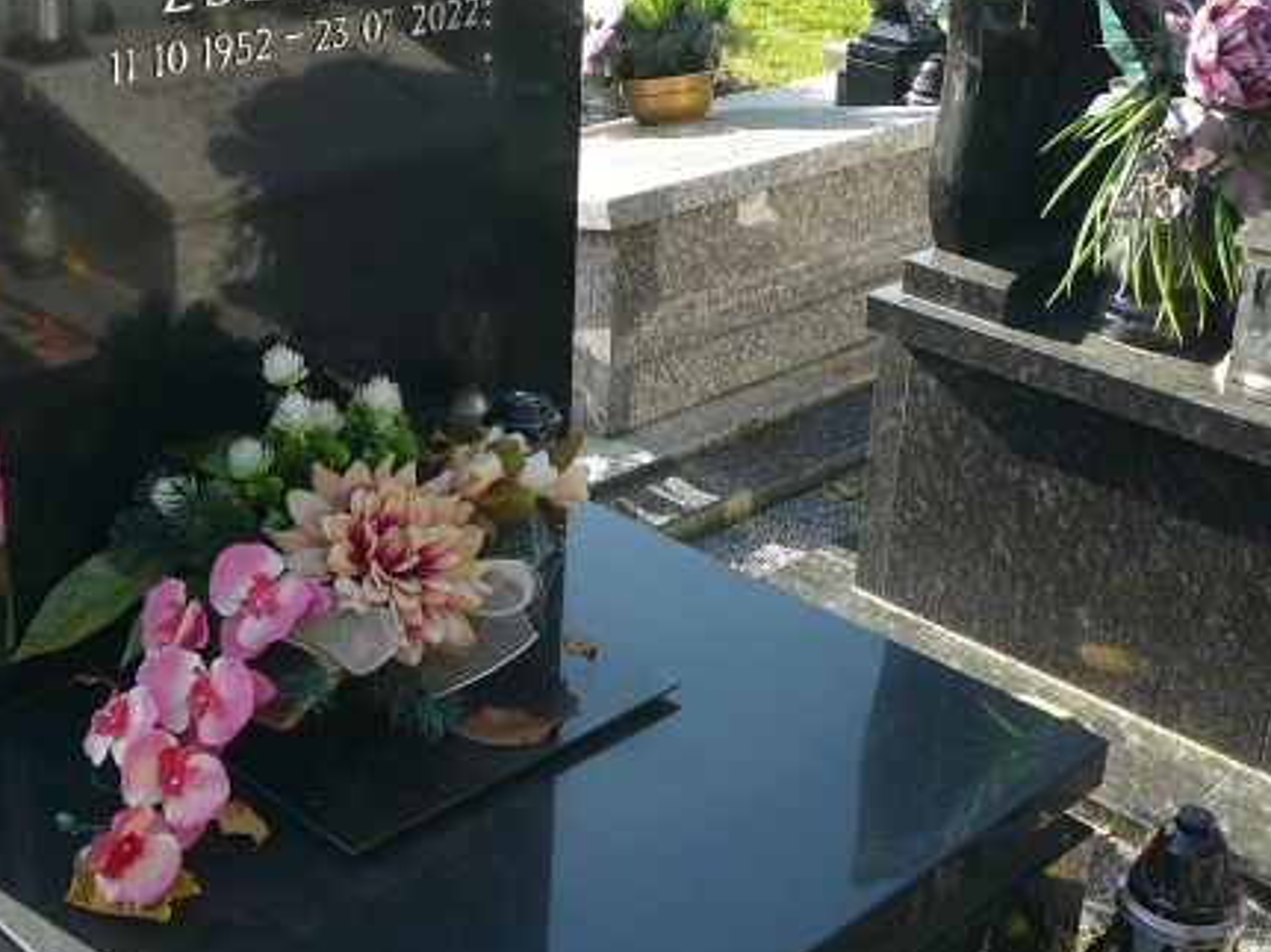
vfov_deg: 27.9
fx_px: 1909
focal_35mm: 52
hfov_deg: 36.8
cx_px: 540
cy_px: 360
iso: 80
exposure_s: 1/200
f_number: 2.8
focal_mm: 5.2
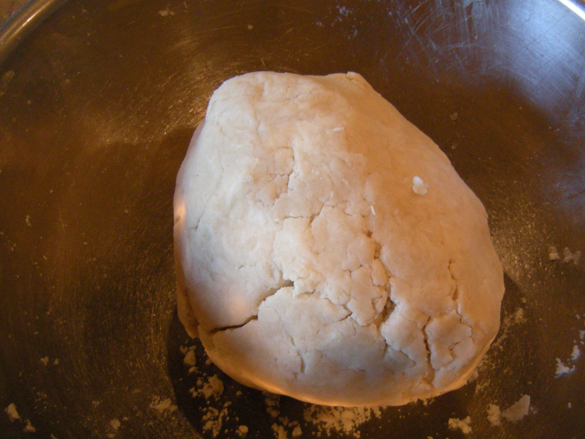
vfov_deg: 38.5
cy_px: 271
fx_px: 625
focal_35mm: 37
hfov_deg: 50.0
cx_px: 333
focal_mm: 4.7
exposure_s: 1/58
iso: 327
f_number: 2.8
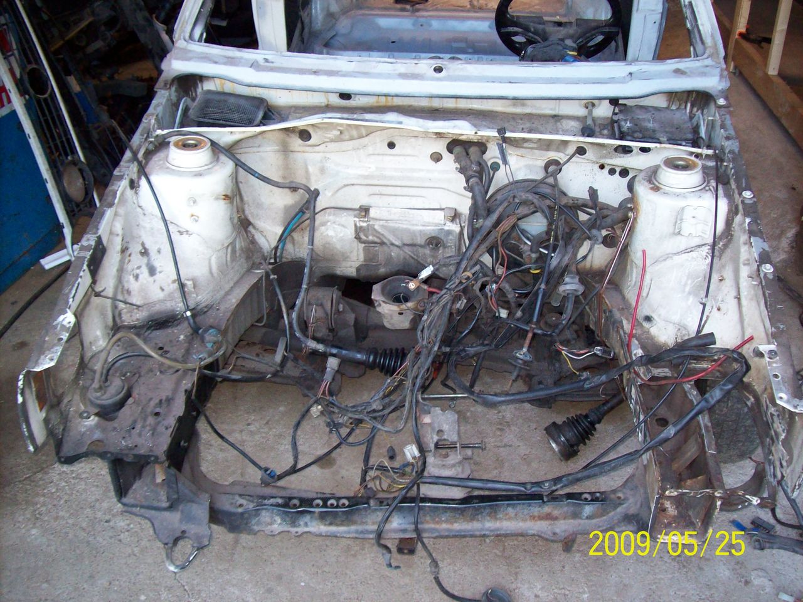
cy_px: 301
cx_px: 402
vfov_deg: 39.6
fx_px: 835
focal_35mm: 36
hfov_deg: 51.4
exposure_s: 1/64
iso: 200
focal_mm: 6
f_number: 2.7
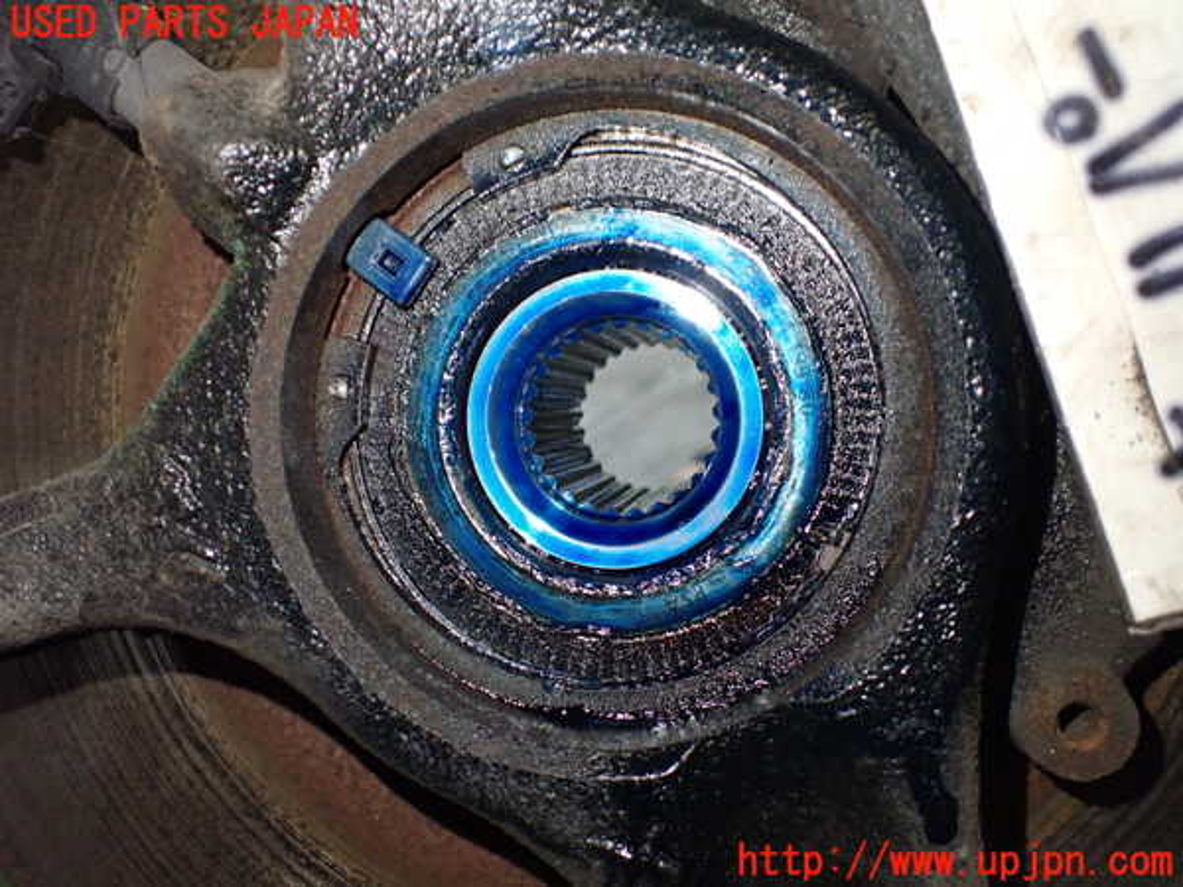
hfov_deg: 60.0
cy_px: 444
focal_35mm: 30
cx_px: 592
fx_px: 1025
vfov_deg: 46.8
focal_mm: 5.4
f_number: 2.3
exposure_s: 1/100
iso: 800
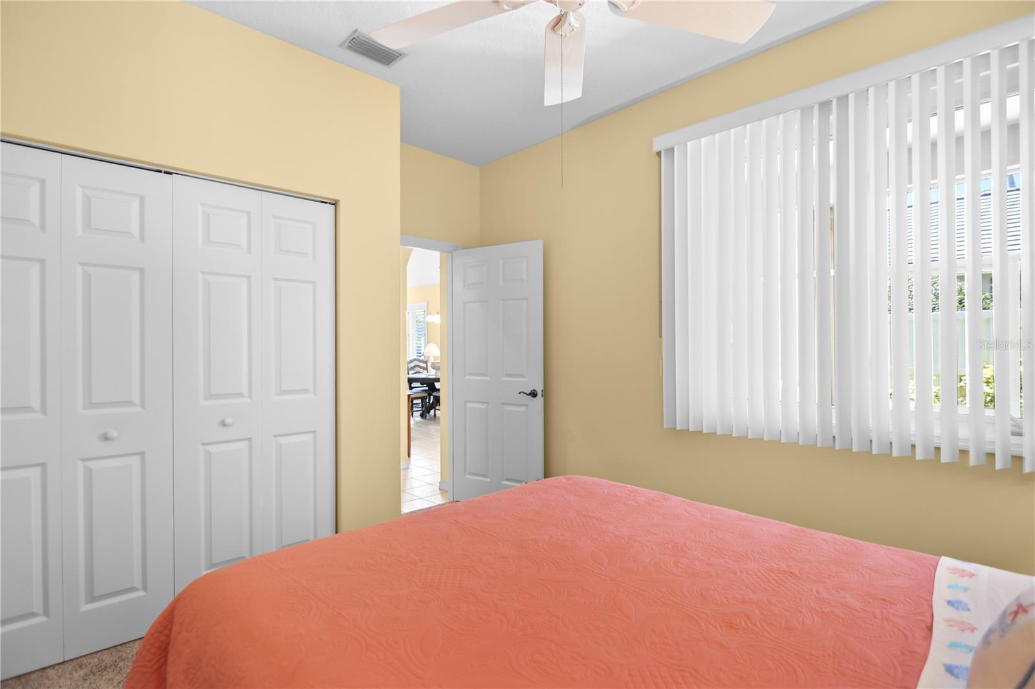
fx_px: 460
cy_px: 344
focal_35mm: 16
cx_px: 518
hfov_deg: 96.7
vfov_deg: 73.7
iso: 100
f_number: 2.8
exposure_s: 1/1.25
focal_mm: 11
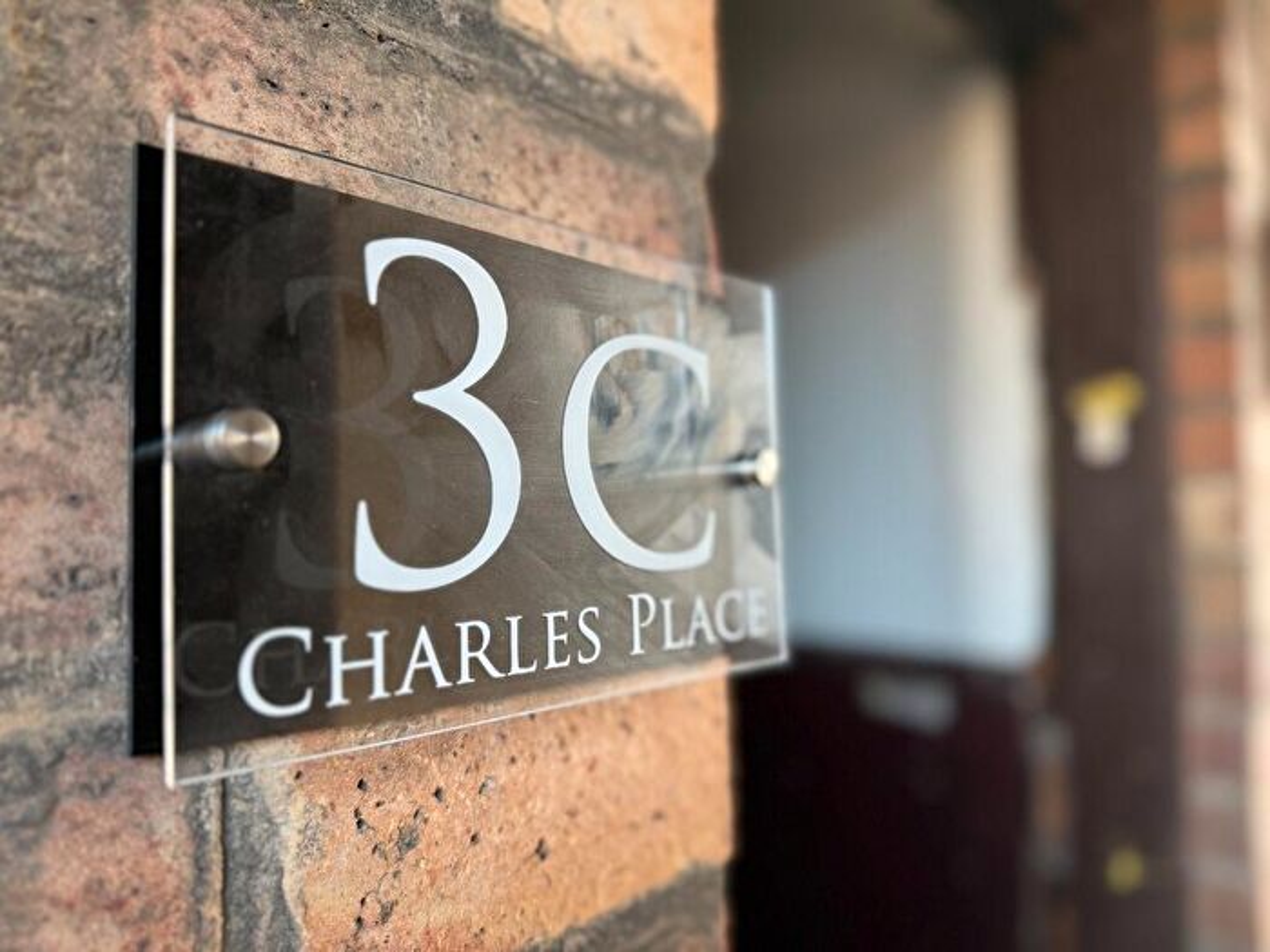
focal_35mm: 24
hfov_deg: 71.6
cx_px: 635
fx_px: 881
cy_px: 476
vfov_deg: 56.8
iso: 160
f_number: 1.78
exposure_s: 1/121
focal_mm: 6.76
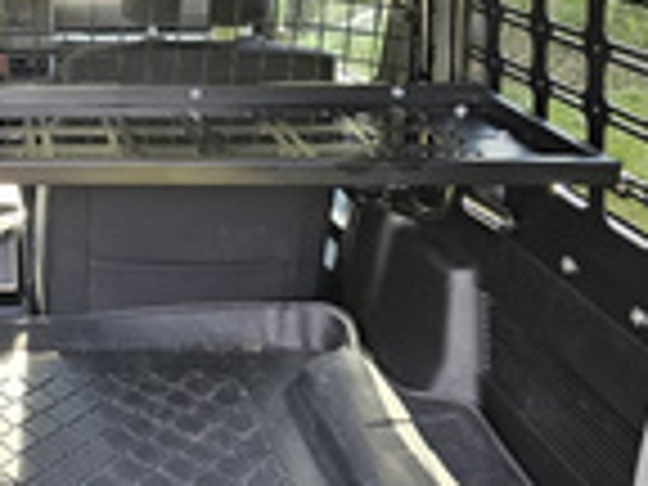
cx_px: 9
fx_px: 1048
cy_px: 169
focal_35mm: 56
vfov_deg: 26.0
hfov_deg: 31.9
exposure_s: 1/190
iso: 125
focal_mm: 6.3
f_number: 1.7
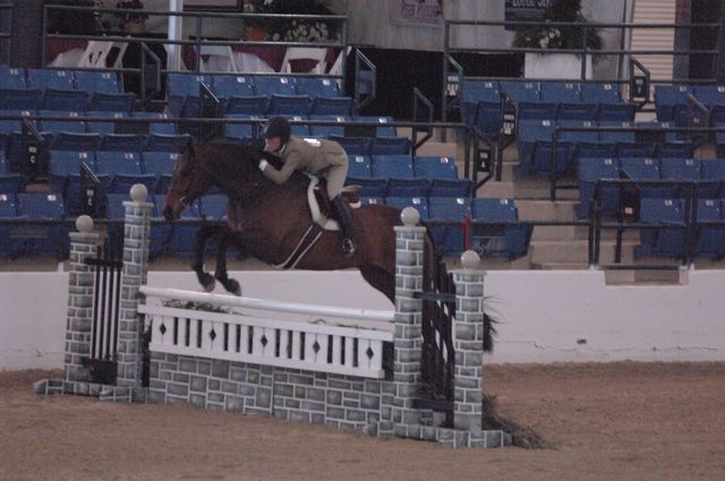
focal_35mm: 300
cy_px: 240
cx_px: 362
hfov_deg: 6.9
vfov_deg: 4.6
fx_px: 6034
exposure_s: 1/320
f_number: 2.8
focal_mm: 200
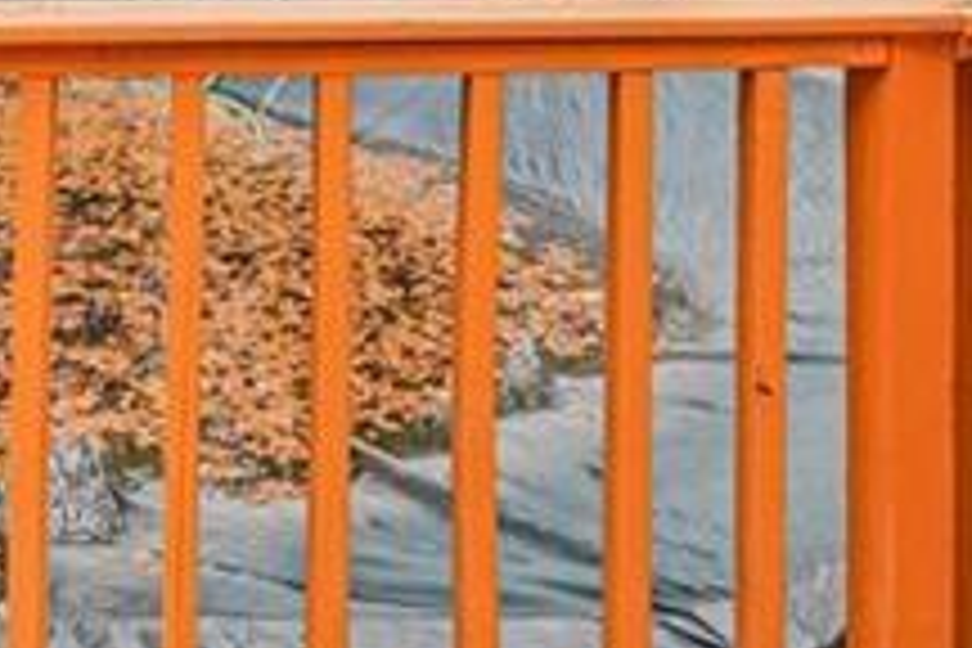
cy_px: -482
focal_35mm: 76
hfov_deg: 26.3
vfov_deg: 15.6
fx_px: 2052
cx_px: 256
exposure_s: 1/100
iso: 100
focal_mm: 16
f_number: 5
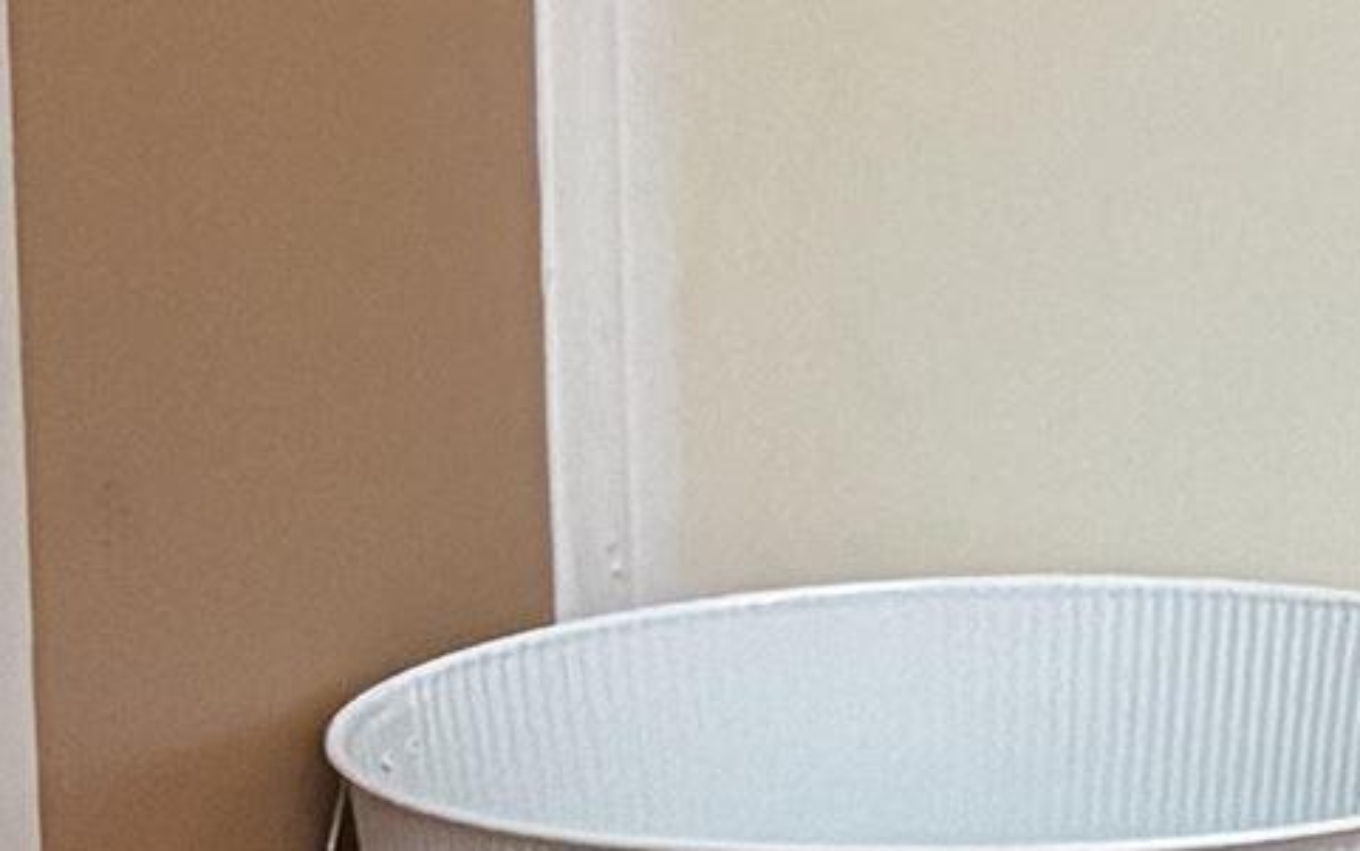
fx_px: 6526
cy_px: -837
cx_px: 3910
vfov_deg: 7.2
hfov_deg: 9.6
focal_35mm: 176
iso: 500
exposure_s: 1/40
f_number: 1.6
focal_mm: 5.96
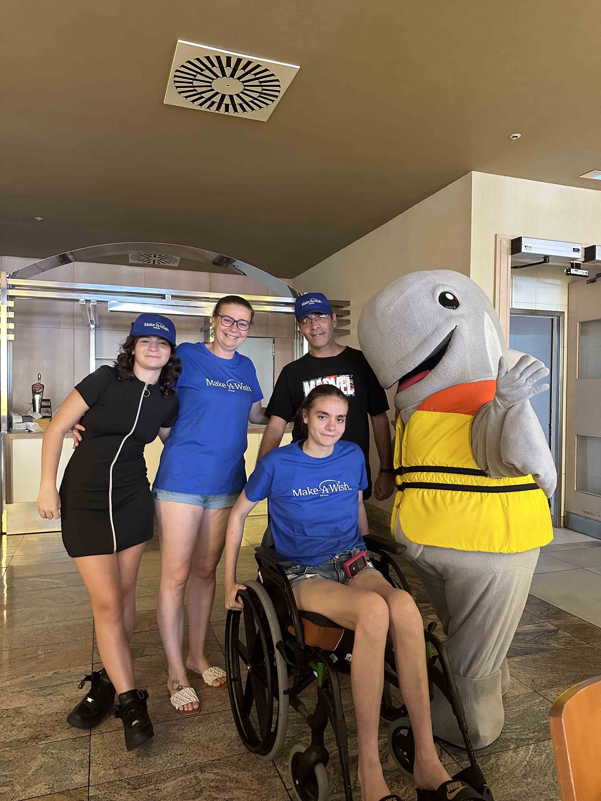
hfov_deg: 56.8
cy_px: 400
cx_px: 300
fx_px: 556
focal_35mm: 24
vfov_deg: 71.6
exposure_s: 1/50
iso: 500
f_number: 1.78
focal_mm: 6.86
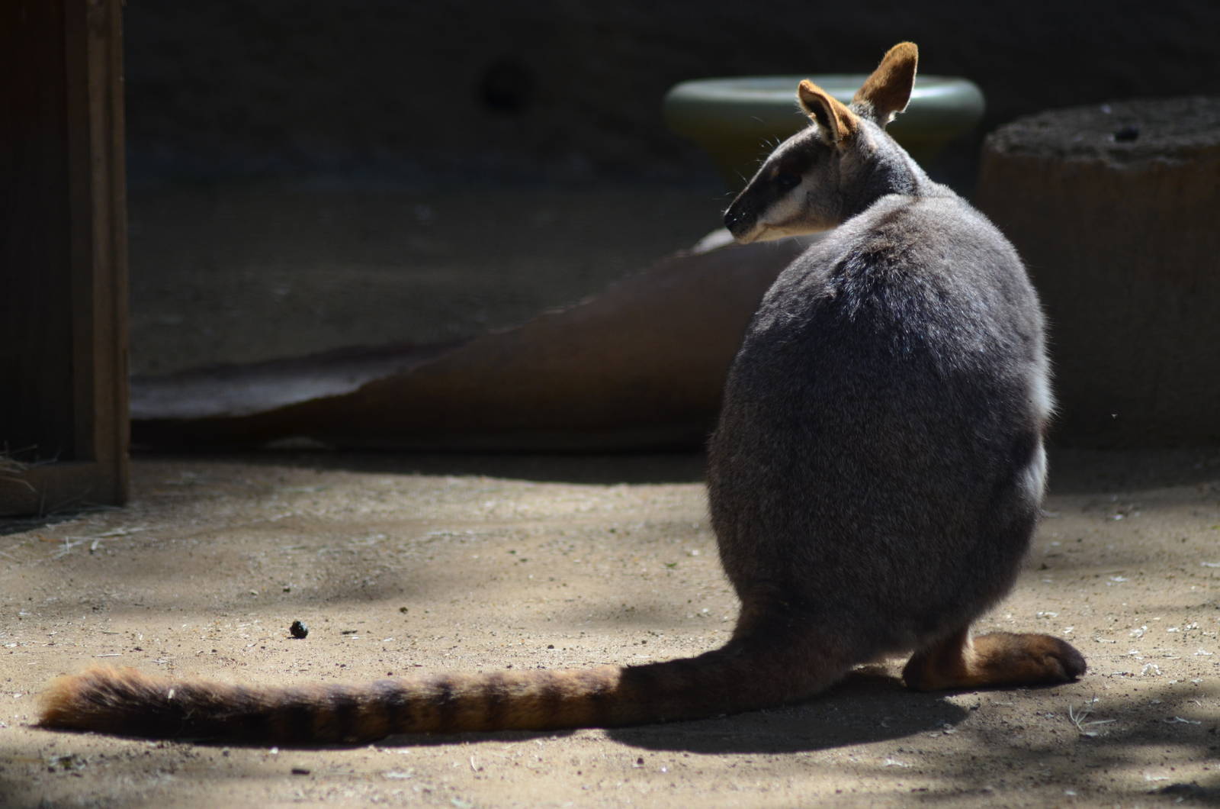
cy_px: 404
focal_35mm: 278
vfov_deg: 4.9
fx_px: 9385
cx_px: 610
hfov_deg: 7.4
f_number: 4.5
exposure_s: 1/1000
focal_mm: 185
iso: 400
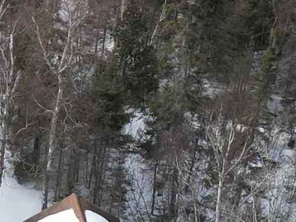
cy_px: 316
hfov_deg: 12.1
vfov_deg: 9.6
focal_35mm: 150
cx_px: -230
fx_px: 1283
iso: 130
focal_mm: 6.72
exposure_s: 1/200
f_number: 1.7
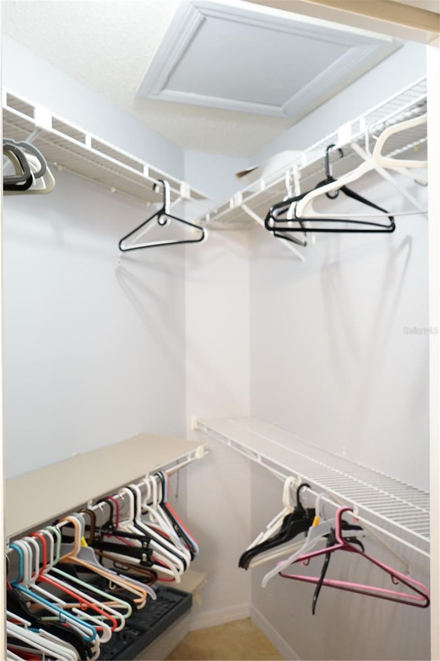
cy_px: 330
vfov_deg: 65.5
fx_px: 514
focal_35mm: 28
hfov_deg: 46.4
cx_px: 220
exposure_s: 1/60
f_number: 5.6
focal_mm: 28
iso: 6400
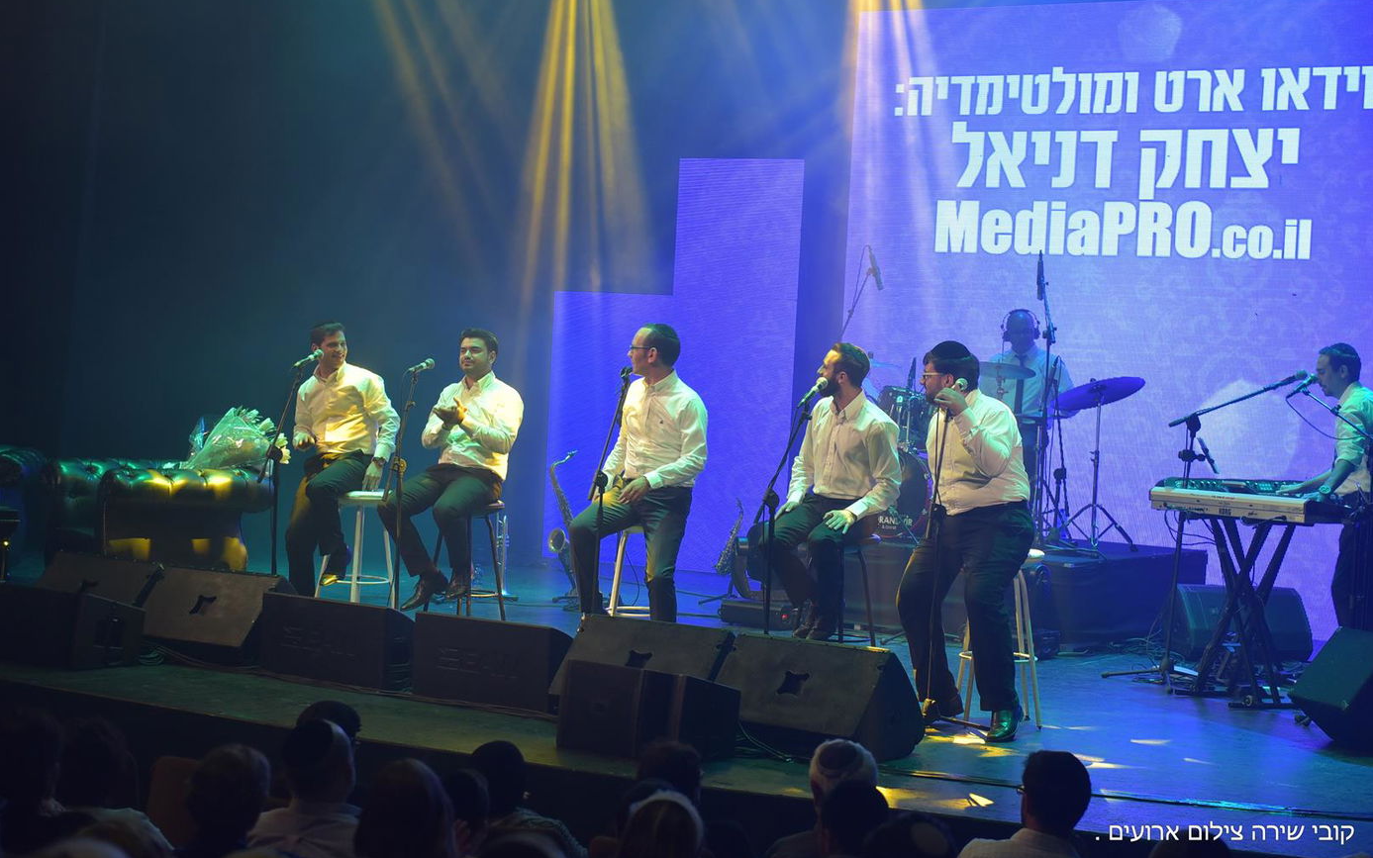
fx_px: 2694
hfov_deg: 28.6
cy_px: 411
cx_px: 691
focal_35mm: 72
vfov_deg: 18.1
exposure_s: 1/100
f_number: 3.5
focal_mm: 70
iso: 640
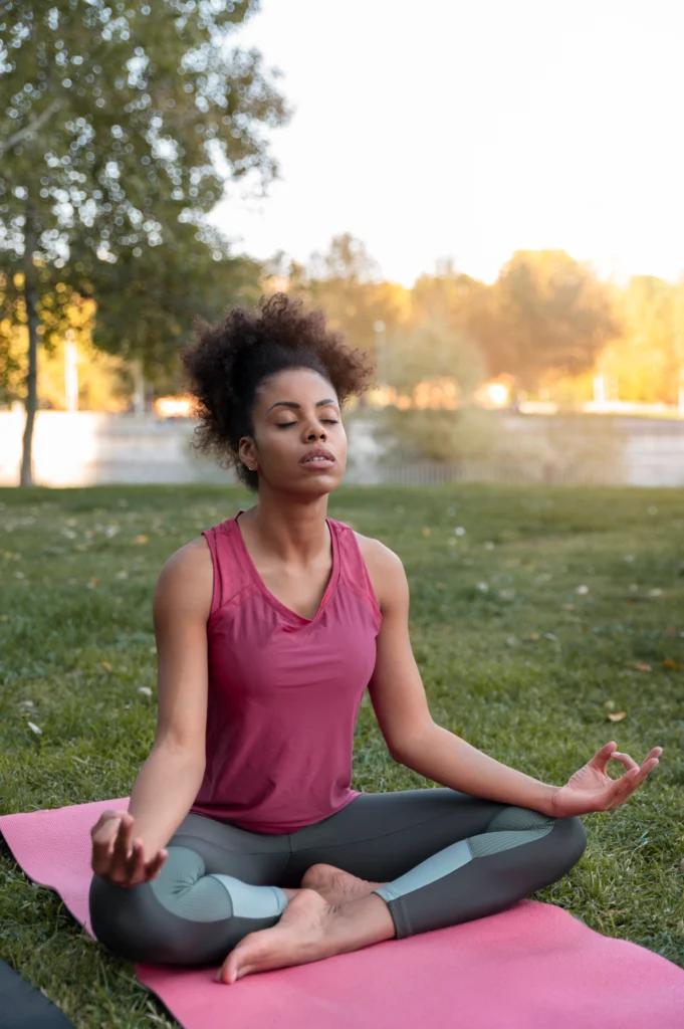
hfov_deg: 26.9
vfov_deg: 39.6
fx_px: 1427
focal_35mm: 50
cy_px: 514
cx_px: 342
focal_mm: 50
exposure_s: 1/125
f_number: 2.8
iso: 100
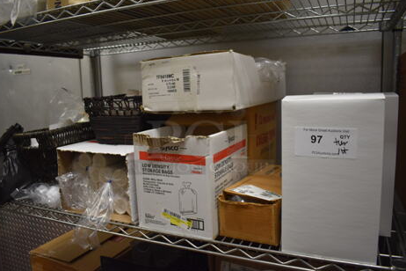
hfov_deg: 65.5
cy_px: 138
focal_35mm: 28
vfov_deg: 46.4
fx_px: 316
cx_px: 198
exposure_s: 1/125
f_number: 3.5
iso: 1100
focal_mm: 18
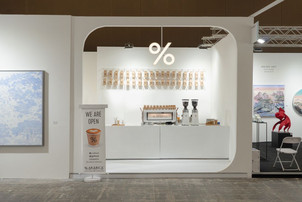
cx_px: 151
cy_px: 101
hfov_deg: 55.1
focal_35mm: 34
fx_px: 289
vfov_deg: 38.4
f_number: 8
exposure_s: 1/40
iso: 250
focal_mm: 23
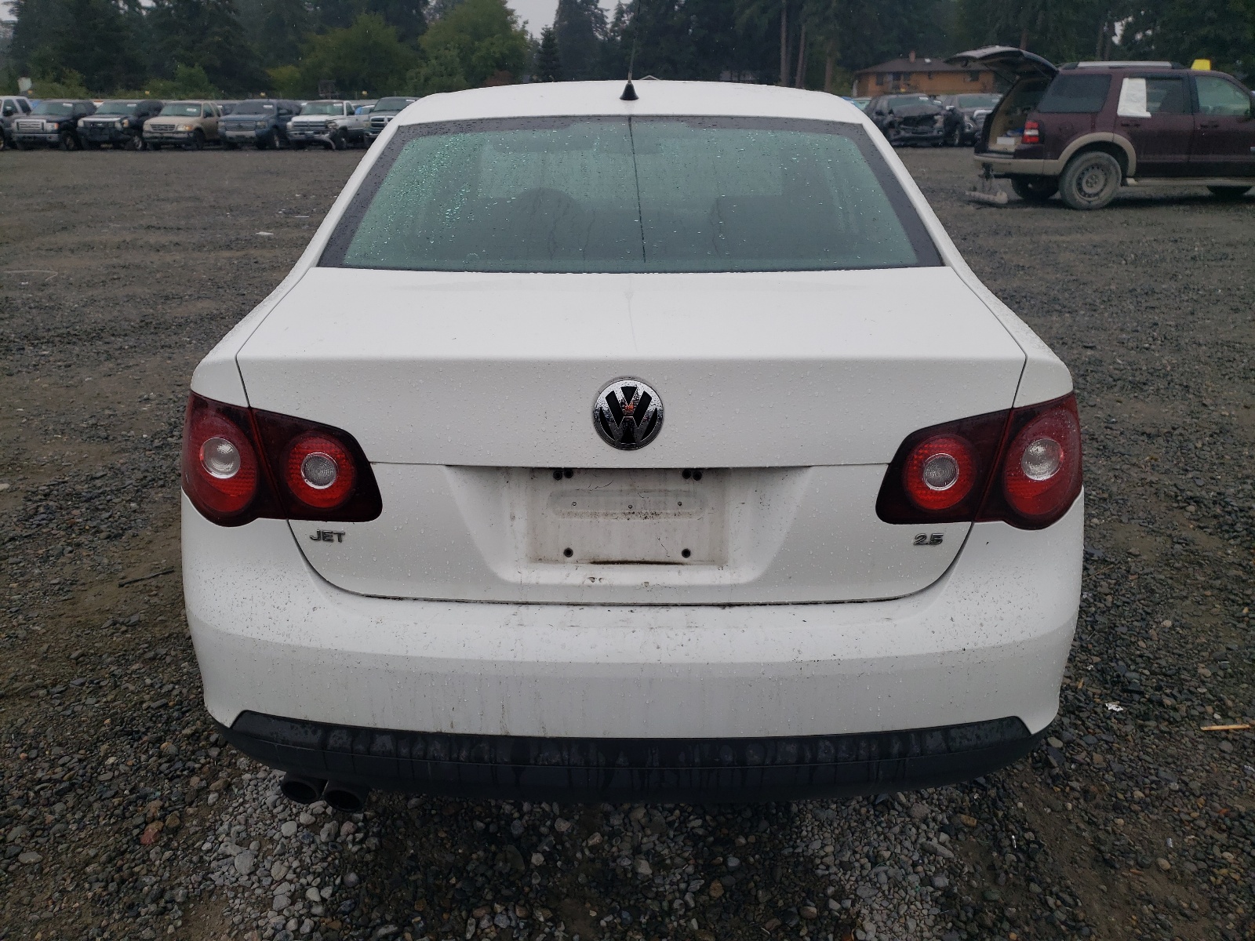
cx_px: 628
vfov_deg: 53.1
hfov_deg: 67.3
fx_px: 943
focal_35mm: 26
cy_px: 470
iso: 50
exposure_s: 1/2500
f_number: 1.5
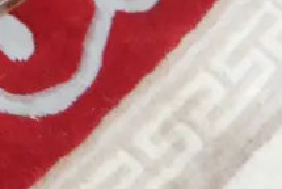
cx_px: -218
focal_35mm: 178
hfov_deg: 10.8
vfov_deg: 6.7
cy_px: -470
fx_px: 1396
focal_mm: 18
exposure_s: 1/60
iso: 1000
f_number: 4
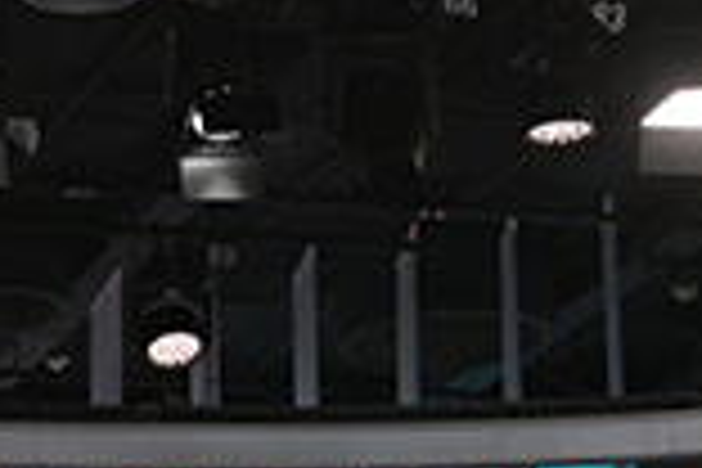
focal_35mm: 185
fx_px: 3607
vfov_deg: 7.2
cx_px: -310
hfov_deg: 10.8
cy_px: 936
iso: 2000
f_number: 7.1
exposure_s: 1/320
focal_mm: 36
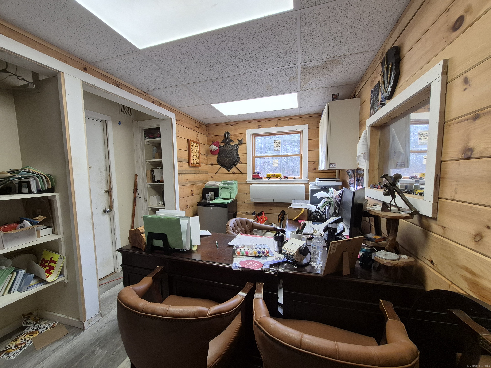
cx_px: 246
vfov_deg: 89.9
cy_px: 184
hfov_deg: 106.2
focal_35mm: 13
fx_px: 184
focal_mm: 1.74
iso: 50
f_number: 2.2
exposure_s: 1/60
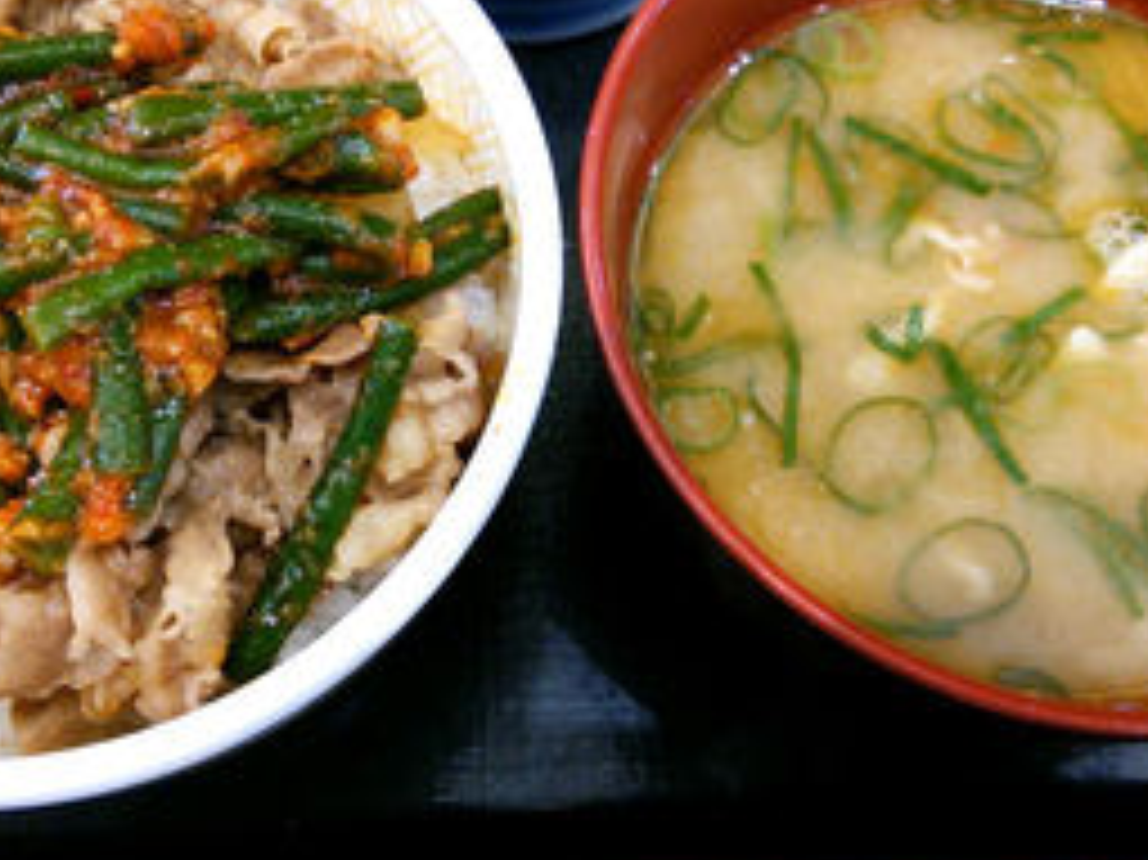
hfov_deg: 40.3
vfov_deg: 30.6
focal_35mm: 47
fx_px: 1558
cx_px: 459
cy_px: 270
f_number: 1.94
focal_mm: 4.06
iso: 125
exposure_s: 1/44
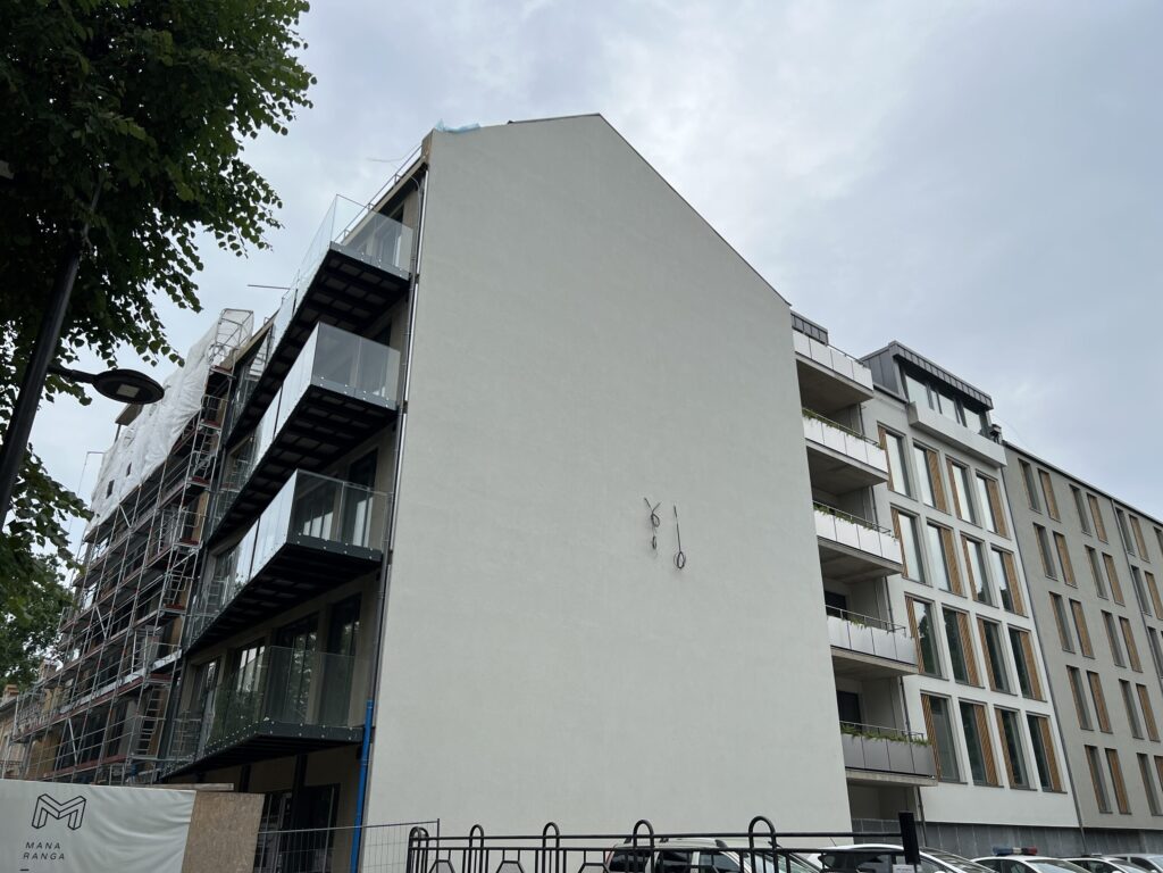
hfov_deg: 67.3
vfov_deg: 53.1
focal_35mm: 26
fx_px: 874
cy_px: 436
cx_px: 582
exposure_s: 1/2841
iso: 50
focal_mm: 5.7
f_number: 1.5
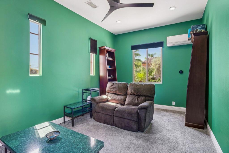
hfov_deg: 90.0
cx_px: 114
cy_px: 76
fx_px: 114
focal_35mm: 18
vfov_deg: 67.3
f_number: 7.1
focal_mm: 18
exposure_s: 1/8
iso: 400
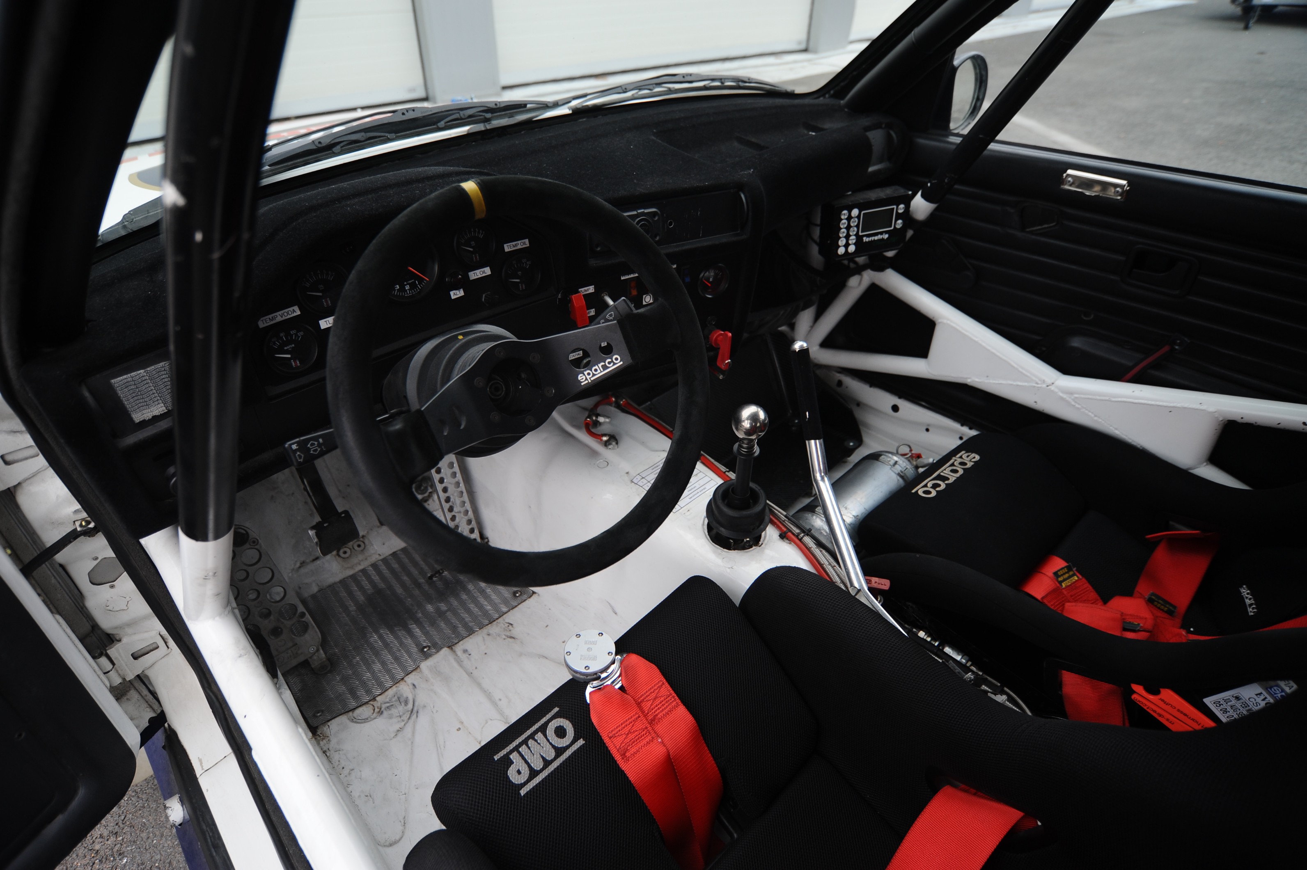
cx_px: 654
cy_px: 435
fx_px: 689
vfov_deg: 64.5
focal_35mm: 19
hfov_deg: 86.9
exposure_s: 1/200
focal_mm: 19
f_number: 4
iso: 400
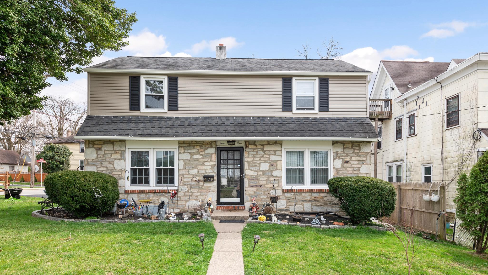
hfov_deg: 83.9
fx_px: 272
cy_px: 147
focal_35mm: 21
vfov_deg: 53.5
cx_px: 244
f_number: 7.1
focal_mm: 20
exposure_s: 1/400
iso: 100
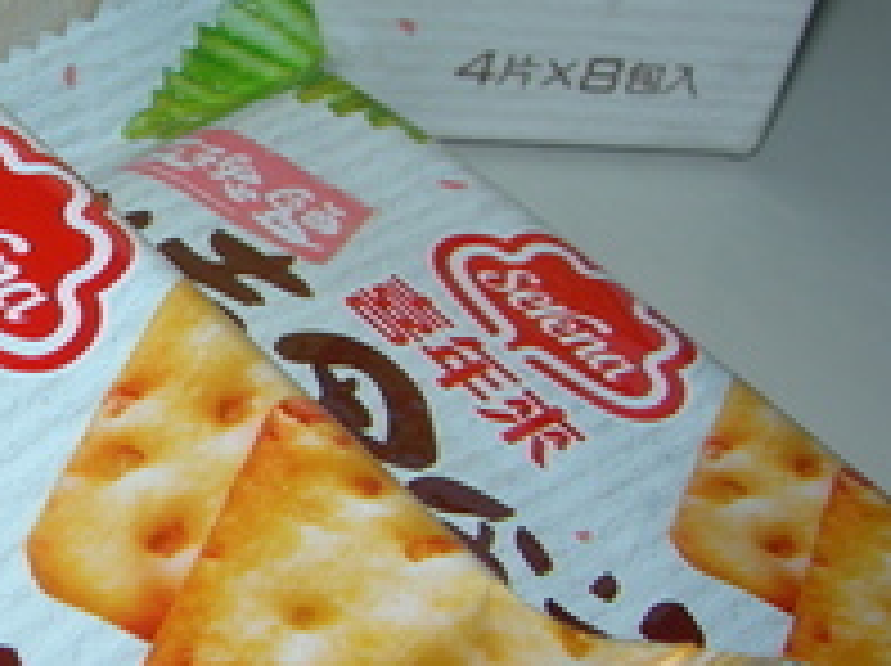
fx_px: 2468
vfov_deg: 15.4
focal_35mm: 96
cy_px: 358
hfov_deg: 19.2
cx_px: -202
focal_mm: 7.8
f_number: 4.8
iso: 50
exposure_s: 1/60.1
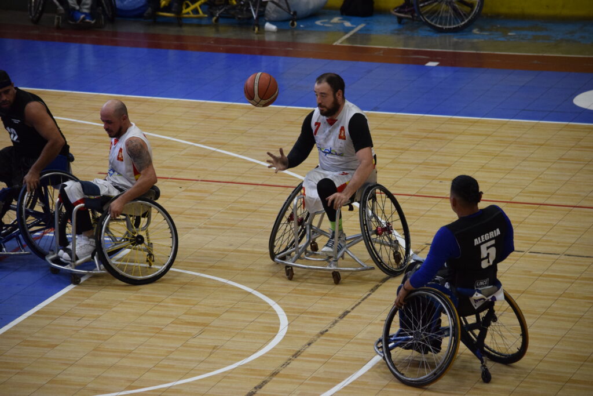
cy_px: 198
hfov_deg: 10.5
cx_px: 296
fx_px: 3212
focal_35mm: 195
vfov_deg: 7.0
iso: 2000
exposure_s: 1/500
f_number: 4.8
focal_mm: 130
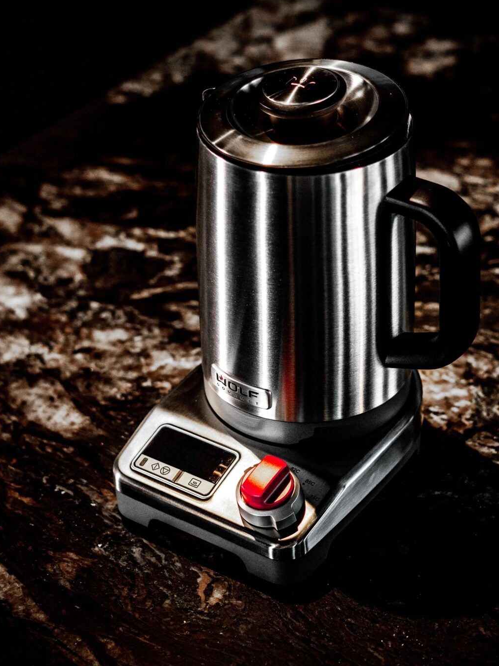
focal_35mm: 73
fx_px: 1404
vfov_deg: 26.7
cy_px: 332
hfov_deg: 20.1
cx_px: 279
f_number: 2.8
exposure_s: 1/800
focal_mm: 50
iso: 1000
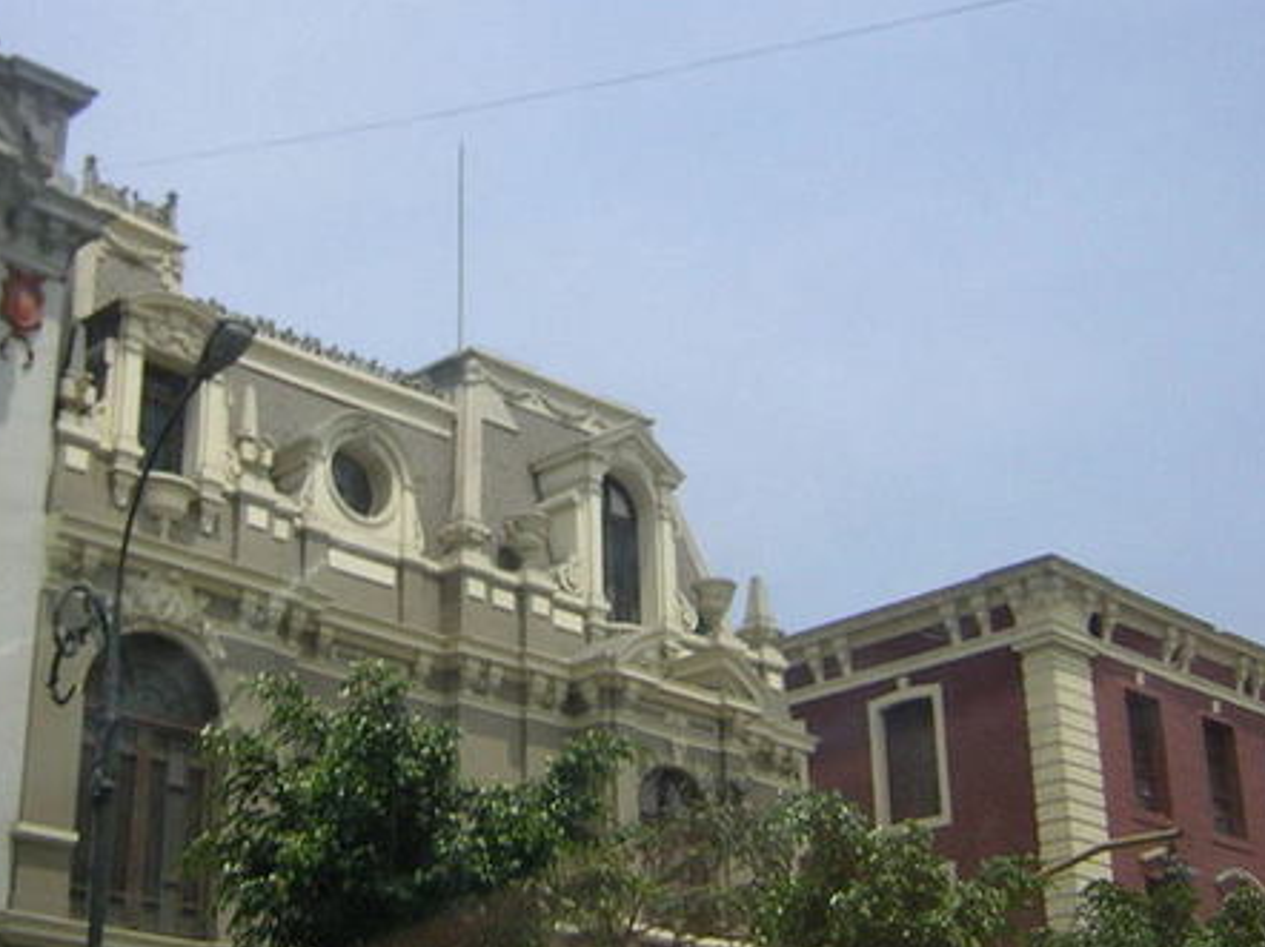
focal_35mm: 55
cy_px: 375
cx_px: 554
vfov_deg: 26.5
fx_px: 2009
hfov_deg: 34.9
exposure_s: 1/1256
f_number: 2.6
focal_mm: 4.7
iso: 50
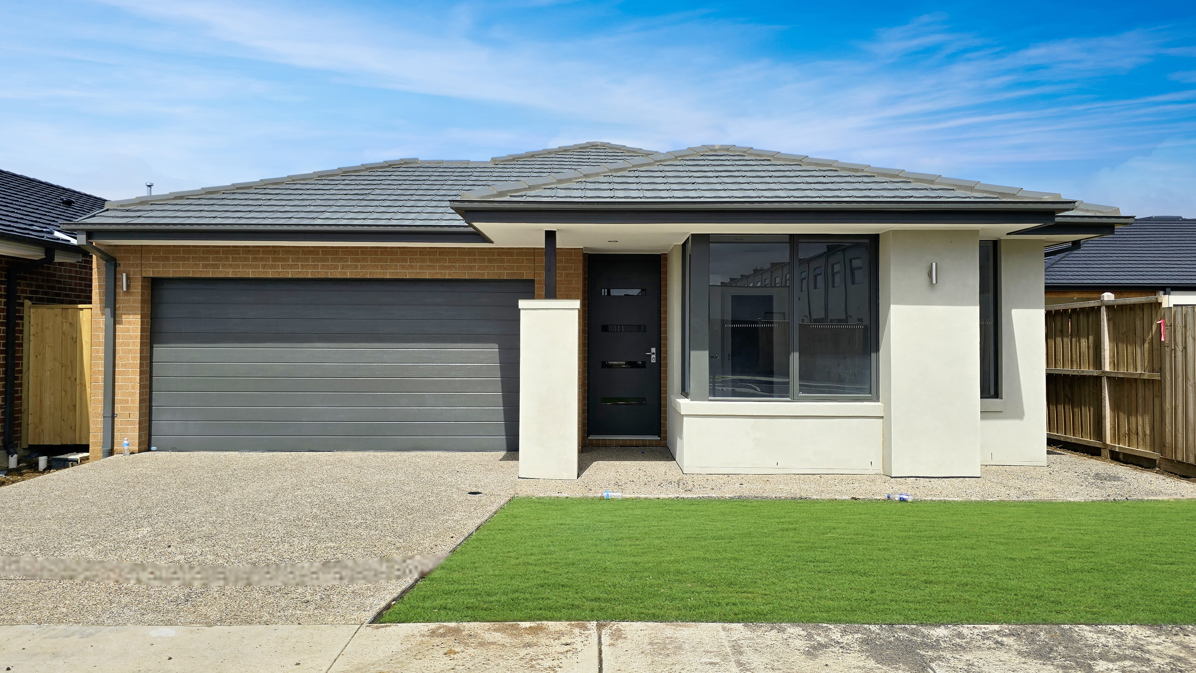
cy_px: 341
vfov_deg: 44.4
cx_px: 606
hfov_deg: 71.9
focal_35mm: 26
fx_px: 825
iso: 12
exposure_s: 1/1667
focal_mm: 6.3
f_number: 1.7
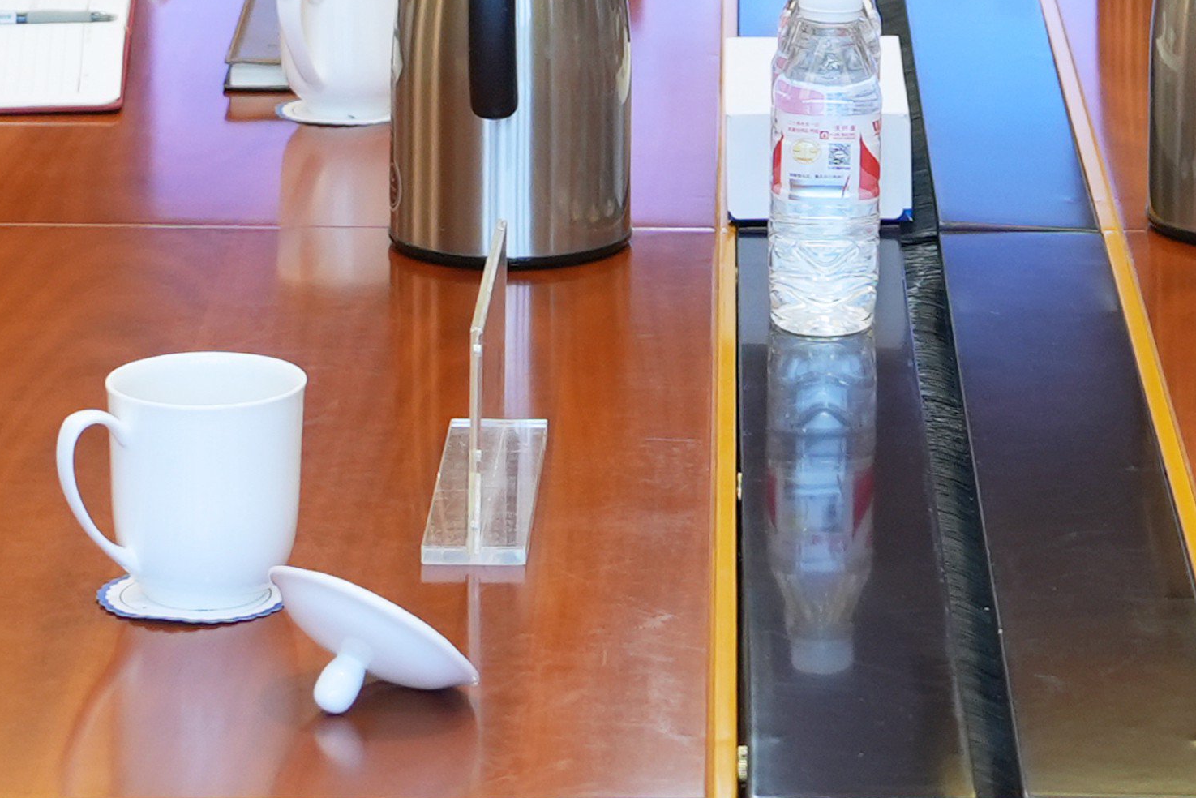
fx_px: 4419
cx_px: 839
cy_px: -453
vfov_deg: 10.0
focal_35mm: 133
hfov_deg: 15.4
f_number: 2.8
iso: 250
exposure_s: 1/30
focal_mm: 28
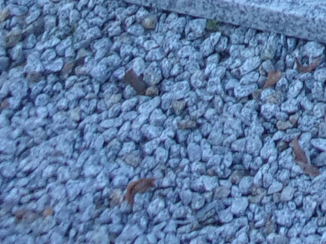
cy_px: -432
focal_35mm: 164
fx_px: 1544
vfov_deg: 8.0
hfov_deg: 10.8
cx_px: 695
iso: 140
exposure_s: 1/125
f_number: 3.9
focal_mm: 5.1
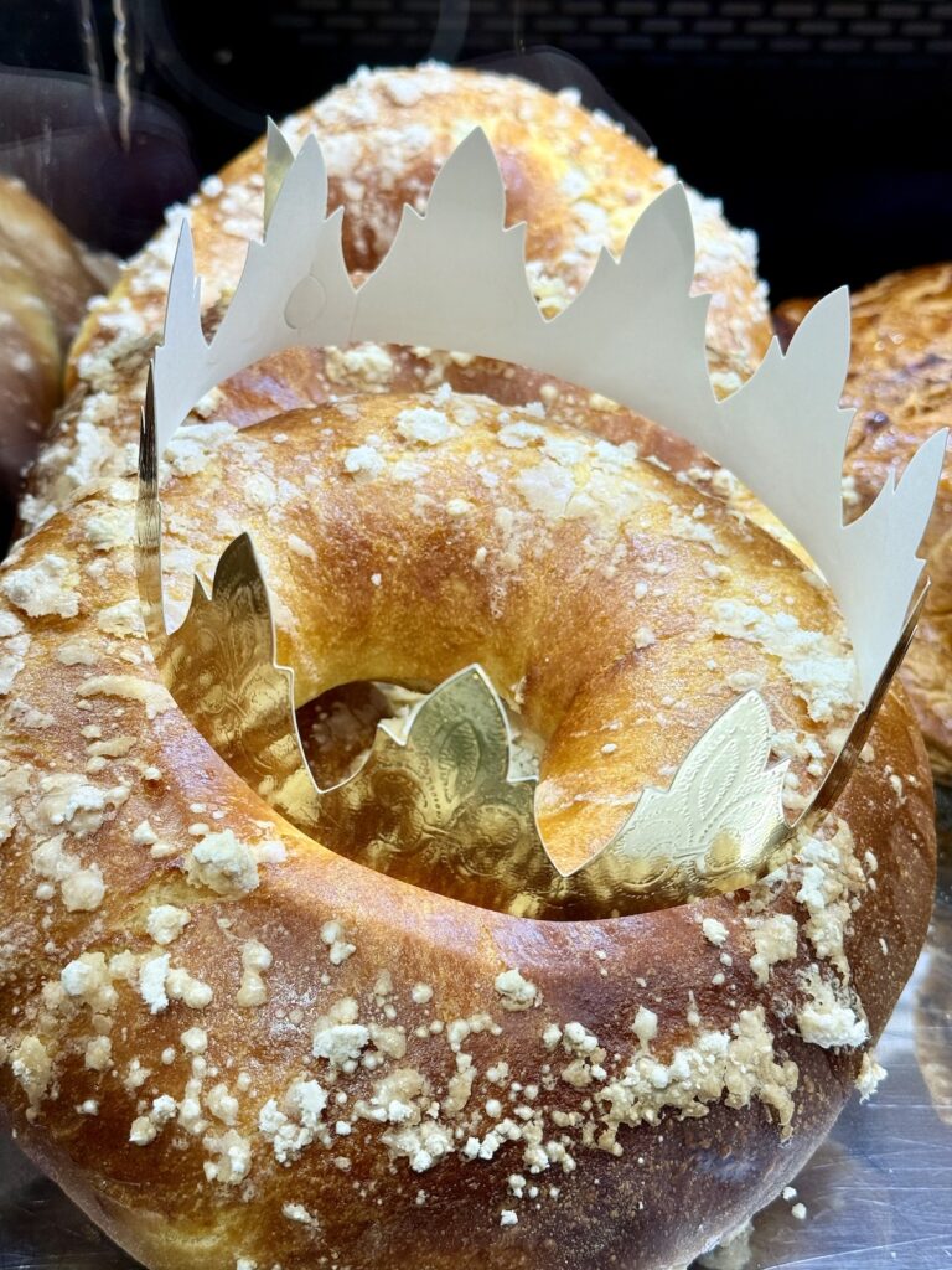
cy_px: 635
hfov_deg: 30.3
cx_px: 476
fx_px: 1760
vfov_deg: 39.7
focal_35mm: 48
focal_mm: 6.76
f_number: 1.78
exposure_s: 1/100
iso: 64
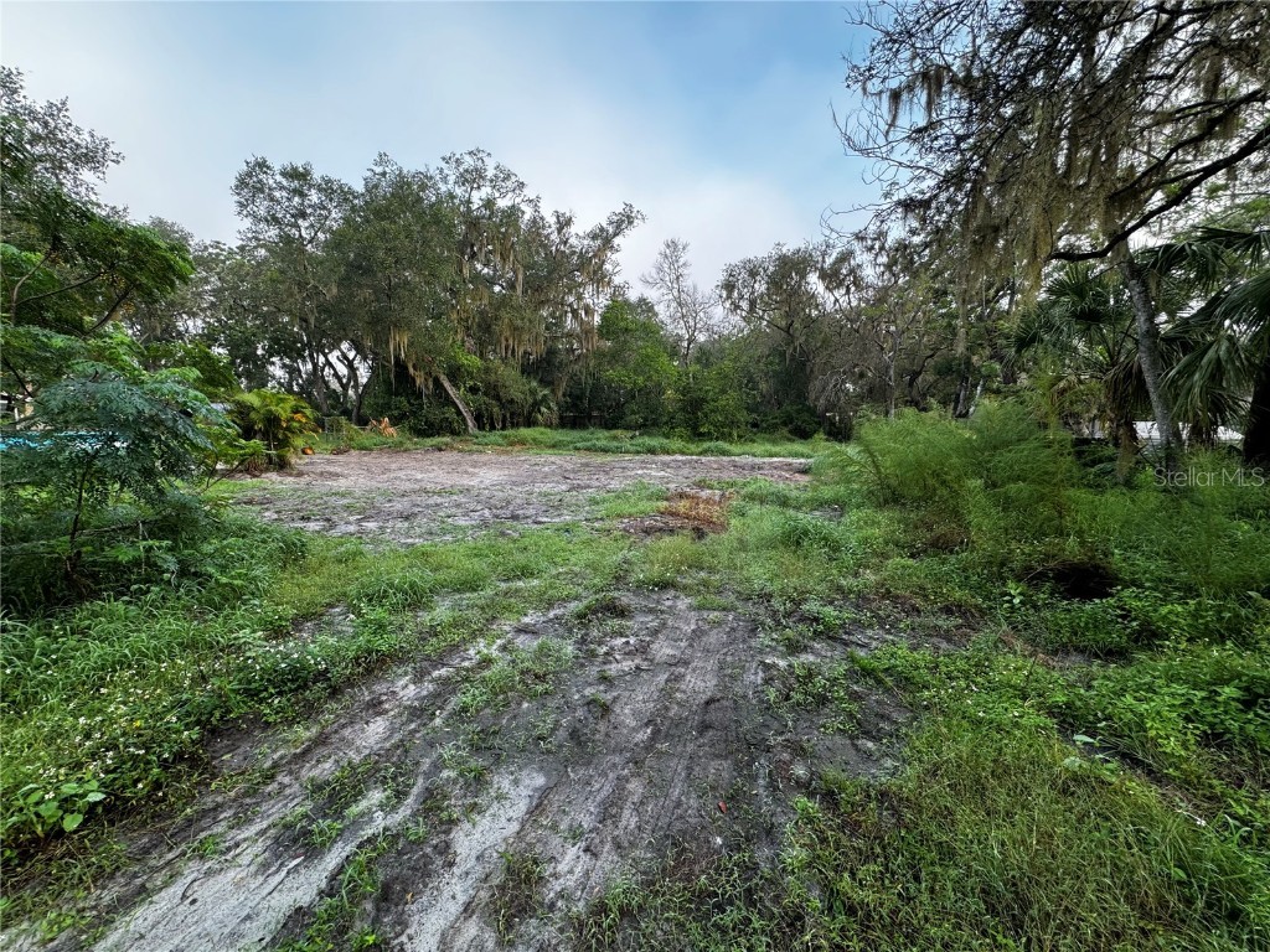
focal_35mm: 14
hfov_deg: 102.1
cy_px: 476
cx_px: 635
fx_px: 514
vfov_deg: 85.7
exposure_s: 1/120
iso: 40
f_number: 2.2
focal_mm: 2.22
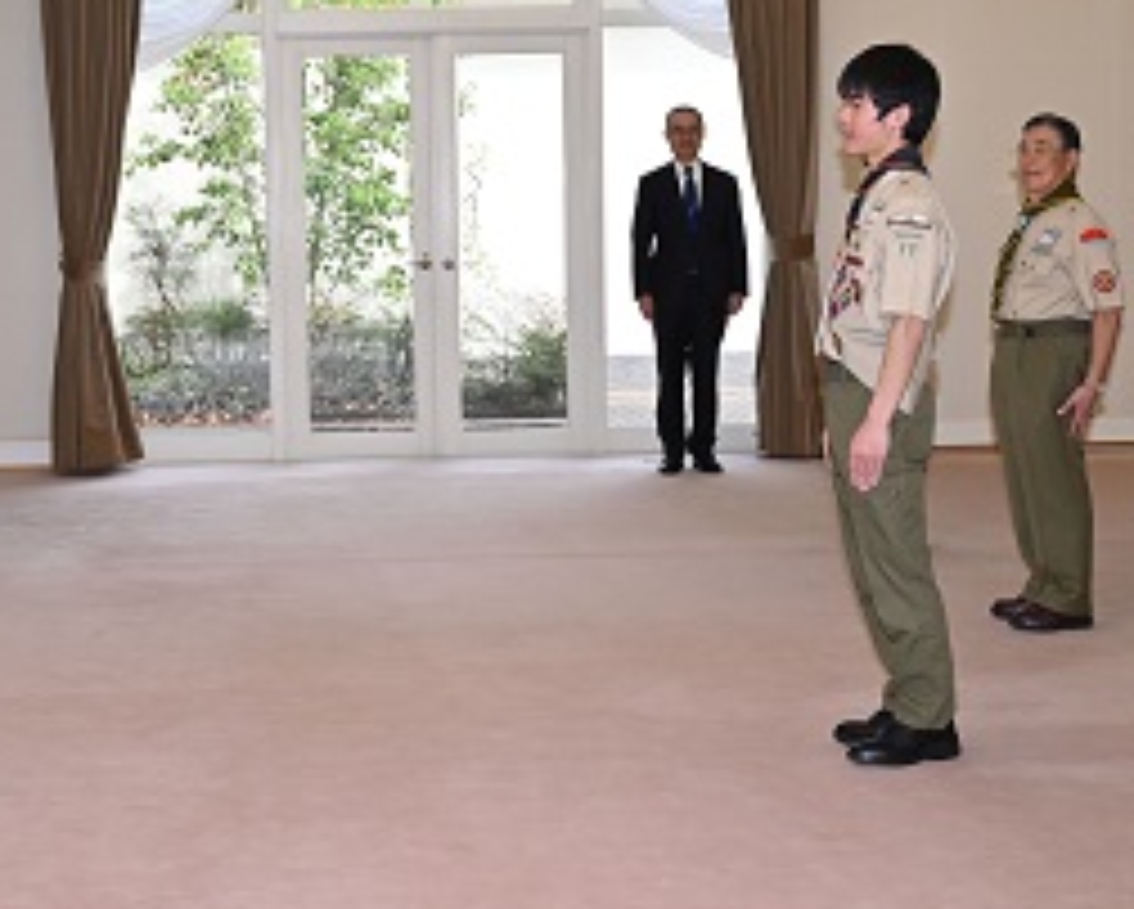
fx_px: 2351
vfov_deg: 21.8
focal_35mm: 70
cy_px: 353
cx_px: 410
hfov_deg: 27.0
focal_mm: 47
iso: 400
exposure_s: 1/160
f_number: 8
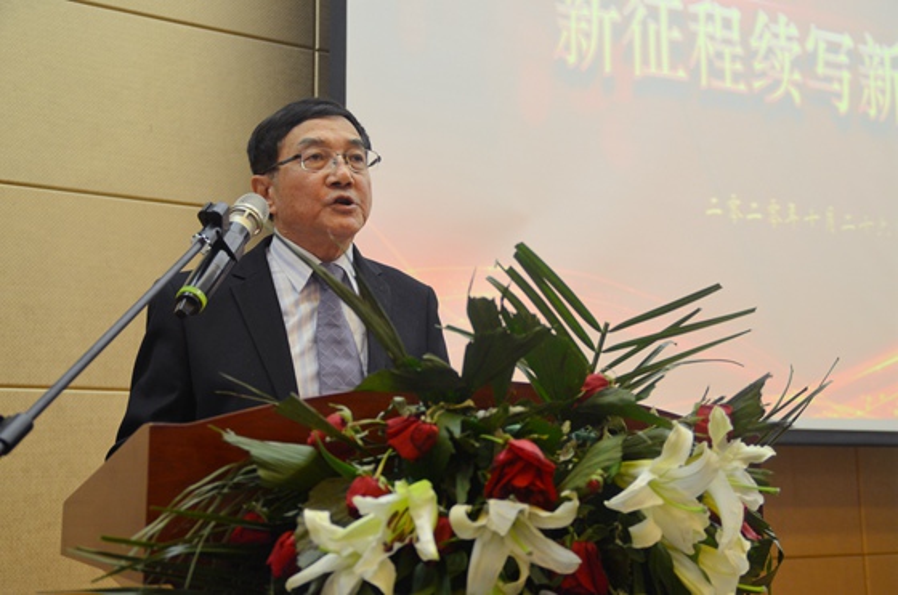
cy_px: 298
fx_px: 1195
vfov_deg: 28.0
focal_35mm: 48
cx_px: 449
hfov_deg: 41.2
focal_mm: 32
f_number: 4.2
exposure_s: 1/30
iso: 800
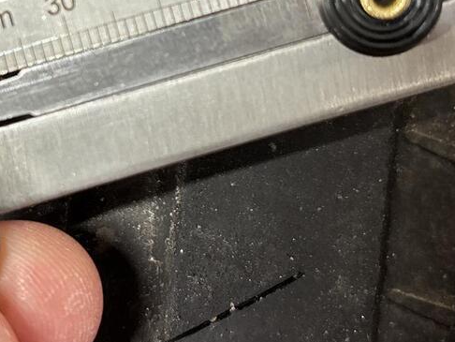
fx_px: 1013
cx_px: 193
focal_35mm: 77
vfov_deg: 18.7
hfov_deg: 25.3
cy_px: 7
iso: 200
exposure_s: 1/50
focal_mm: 5.96
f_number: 1.6
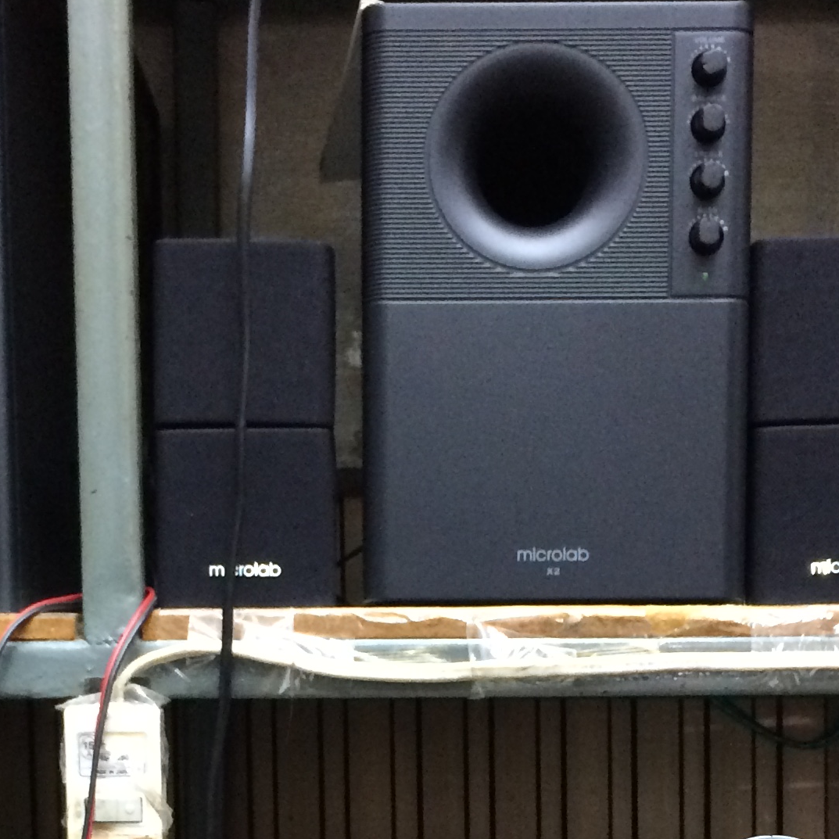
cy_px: 897
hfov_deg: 22.2
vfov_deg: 21.2
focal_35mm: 78
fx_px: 2139
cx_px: 385
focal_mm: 4.15
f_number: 2.2
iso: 250
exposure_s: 1/33
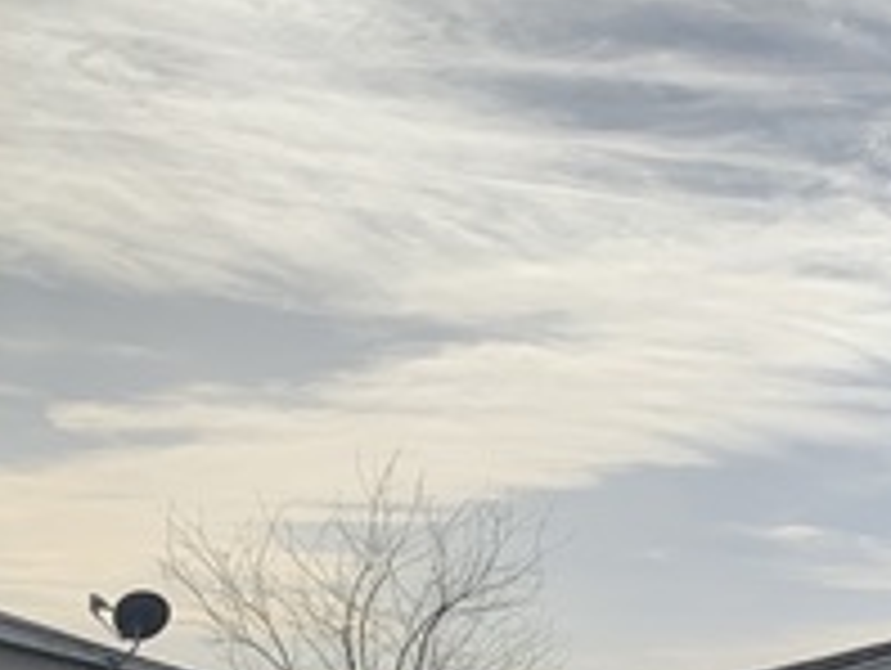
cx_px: 1292
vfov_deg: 16.8
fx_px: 2165
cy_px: 809
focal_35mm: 84
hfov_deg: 20.3
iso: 25
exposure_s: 1/4673
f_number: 1.8
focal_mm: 4.25
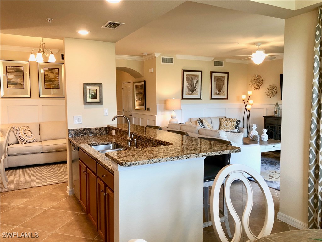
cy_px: 121
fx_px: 260
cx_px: 161
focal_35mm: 28
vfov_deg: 49.7
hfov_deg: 63.4
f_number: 1.8
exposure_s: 1/30
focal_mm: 3.99
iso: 32
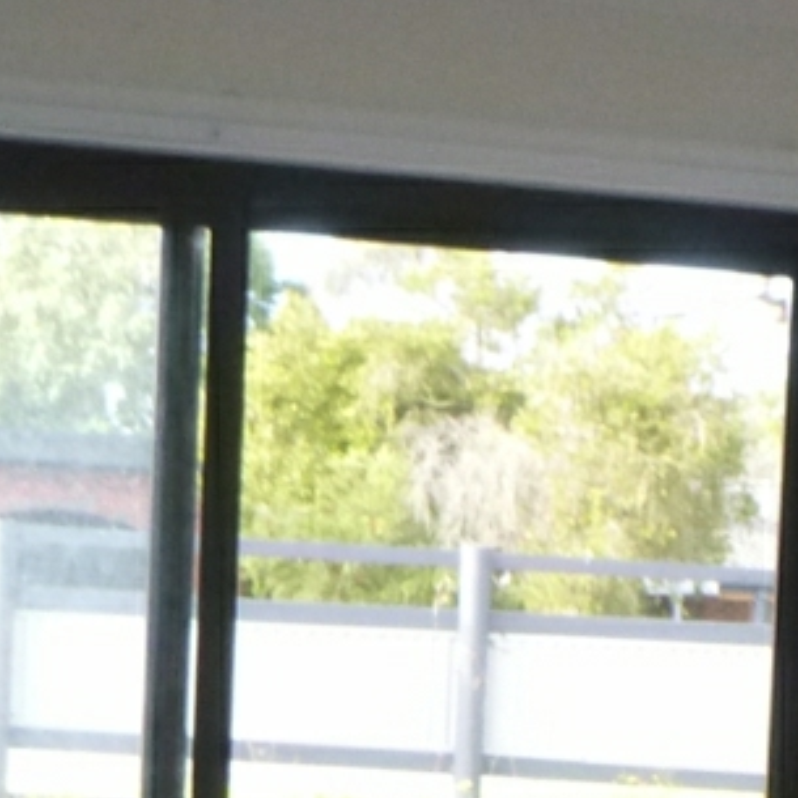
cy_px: 1023
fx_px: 3625
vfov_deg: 12.2
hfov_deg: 12.5
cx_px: 659
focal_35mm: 139
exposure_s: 1/60
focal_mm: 4.5
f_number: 3.9
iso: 250
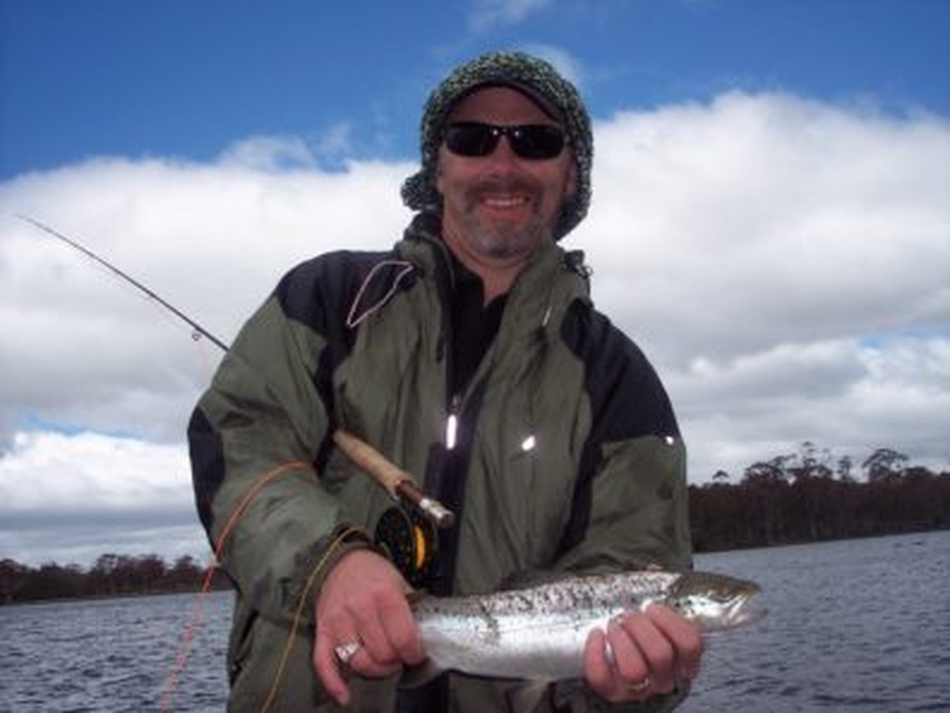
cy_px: 356
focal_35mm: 39
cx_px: 475
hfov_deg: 47.9
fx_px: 1070
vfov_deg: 36.8
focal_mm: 8
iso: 100
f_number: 5.6
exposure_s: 1/500
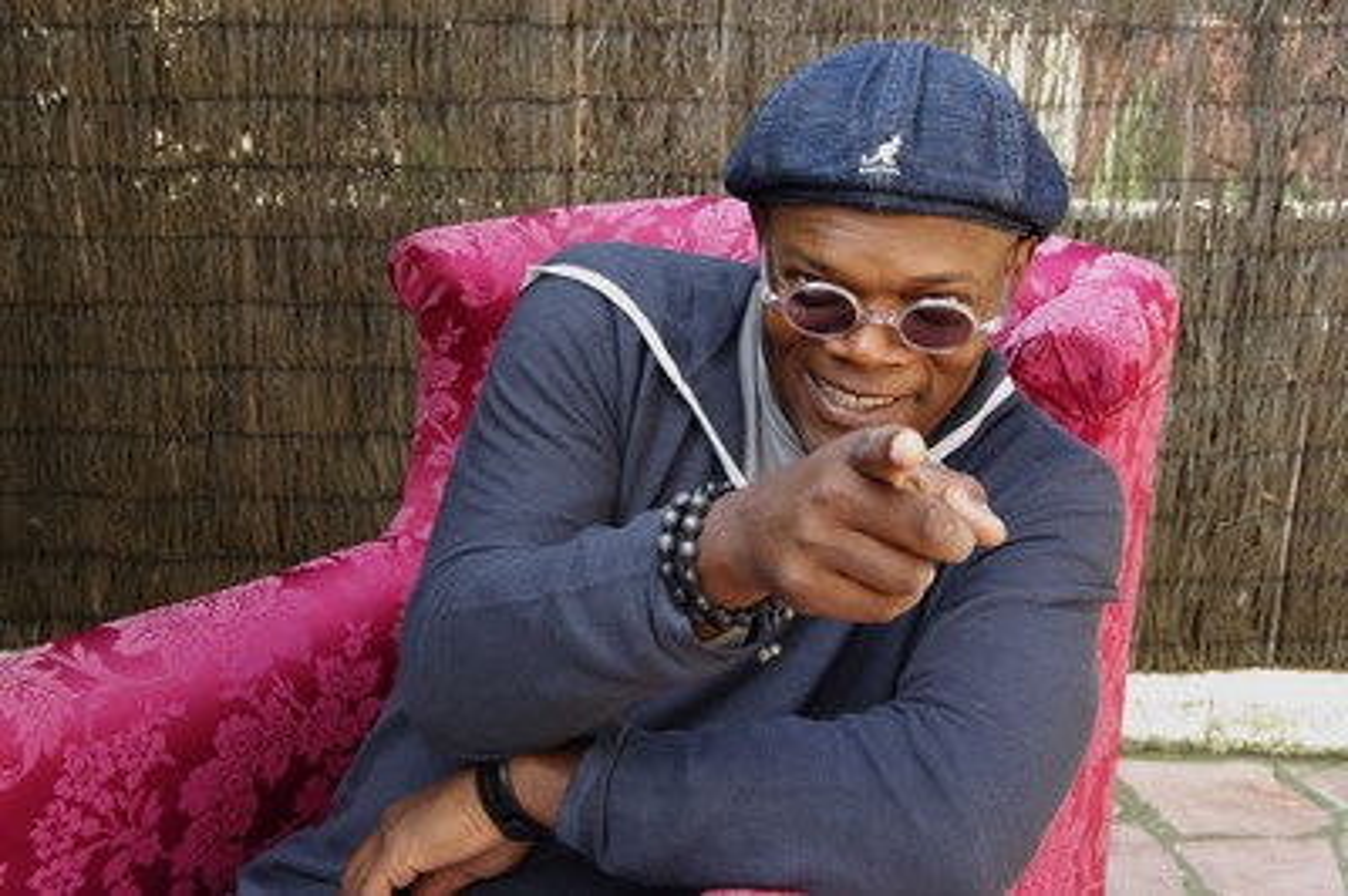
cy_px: 448
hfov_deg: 42.4
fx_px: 1740
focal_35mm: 46
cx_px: 674
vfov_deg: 28.9
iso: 400
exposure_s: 1/60
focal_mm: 31
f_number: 6.7
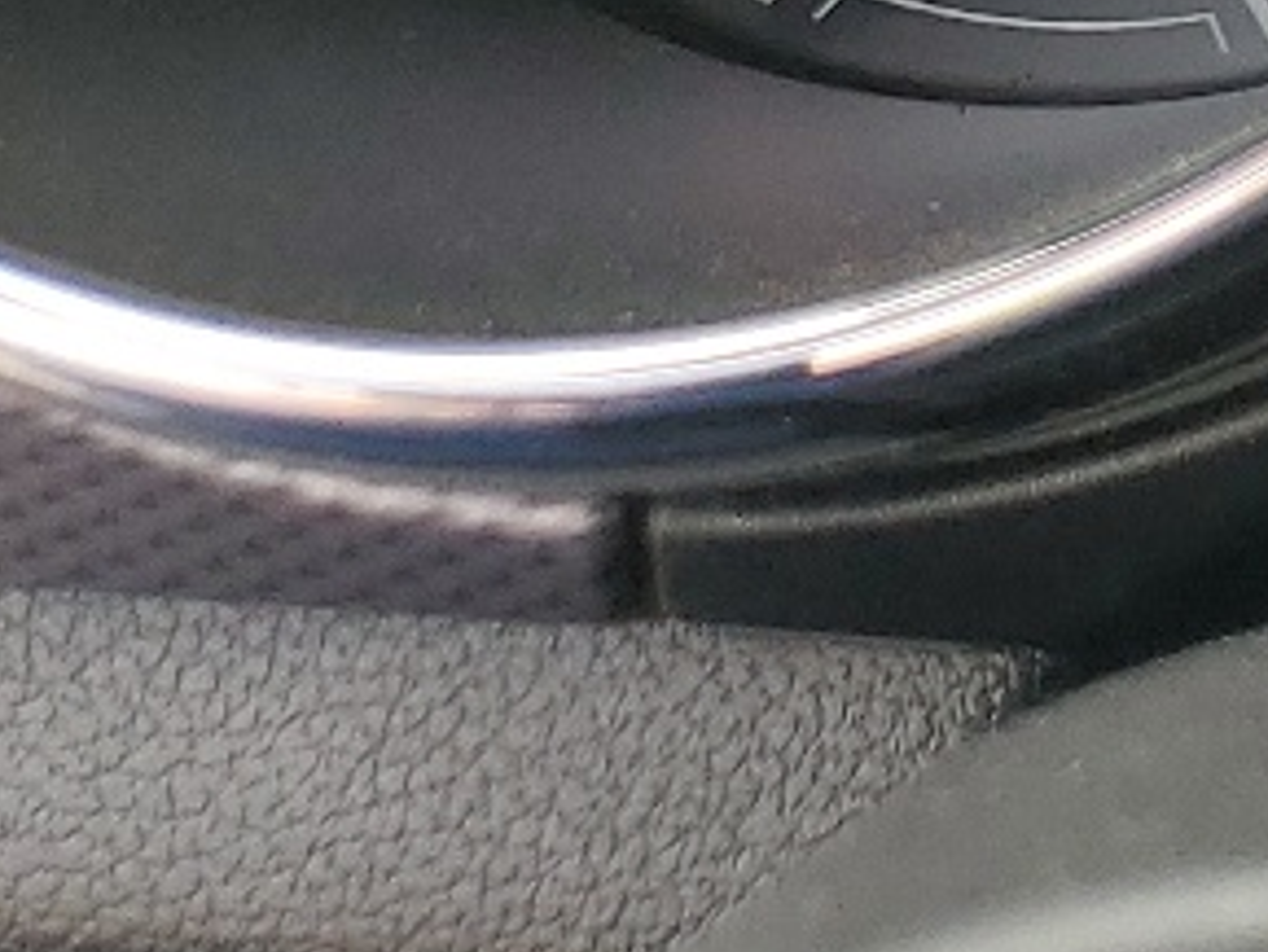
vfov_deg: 9.2
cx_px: 2944
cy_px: -1378
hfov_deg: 11.5
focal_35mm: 144
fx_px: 5277
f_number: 1.5
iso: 50
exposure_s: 1/256
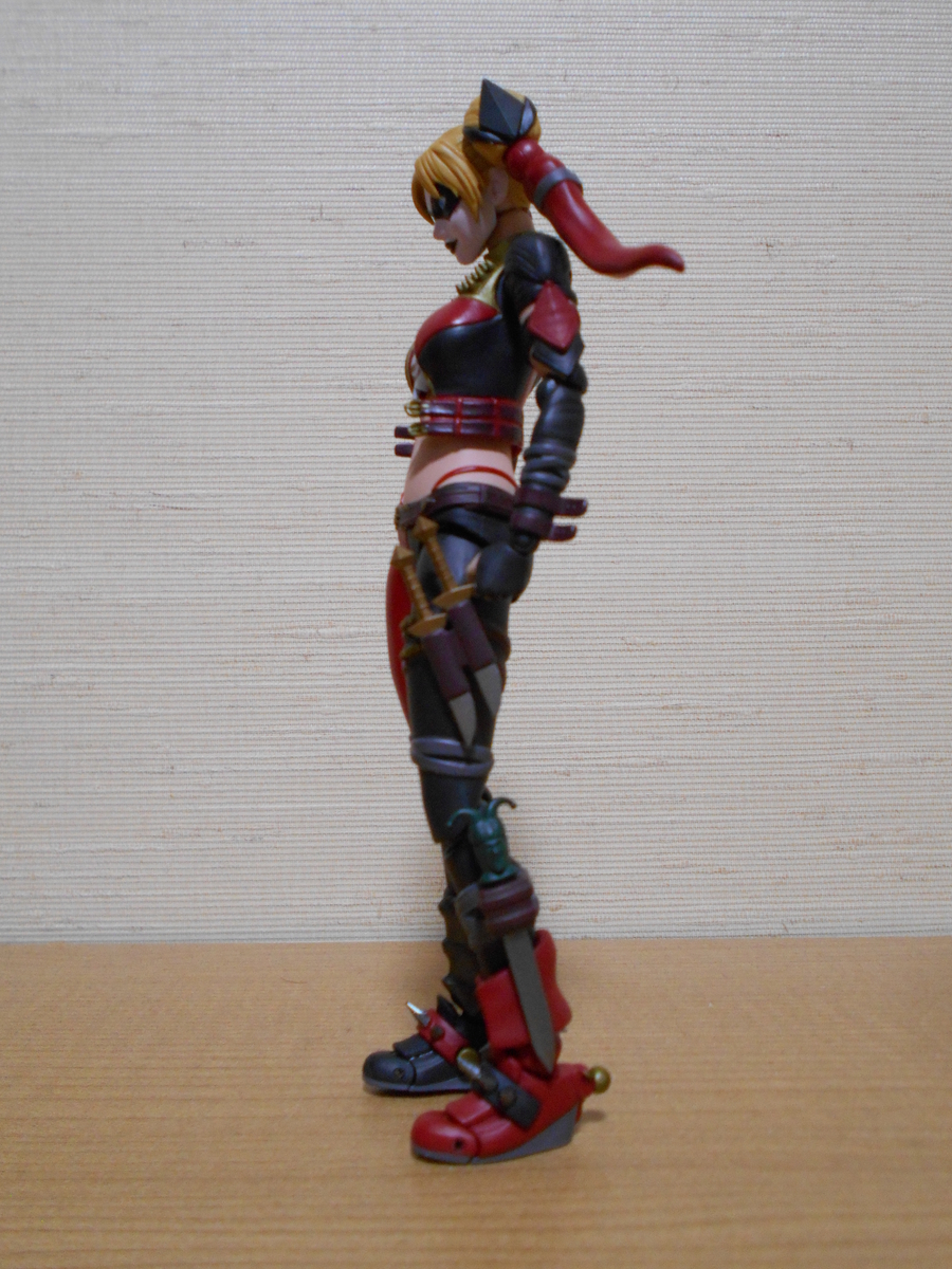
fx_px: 1027
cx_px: 476
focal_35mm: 28
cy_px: 634
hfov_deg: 49.7
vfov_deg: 63.4
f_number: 3.4
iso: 400
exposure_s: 1/15
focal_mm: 5.1
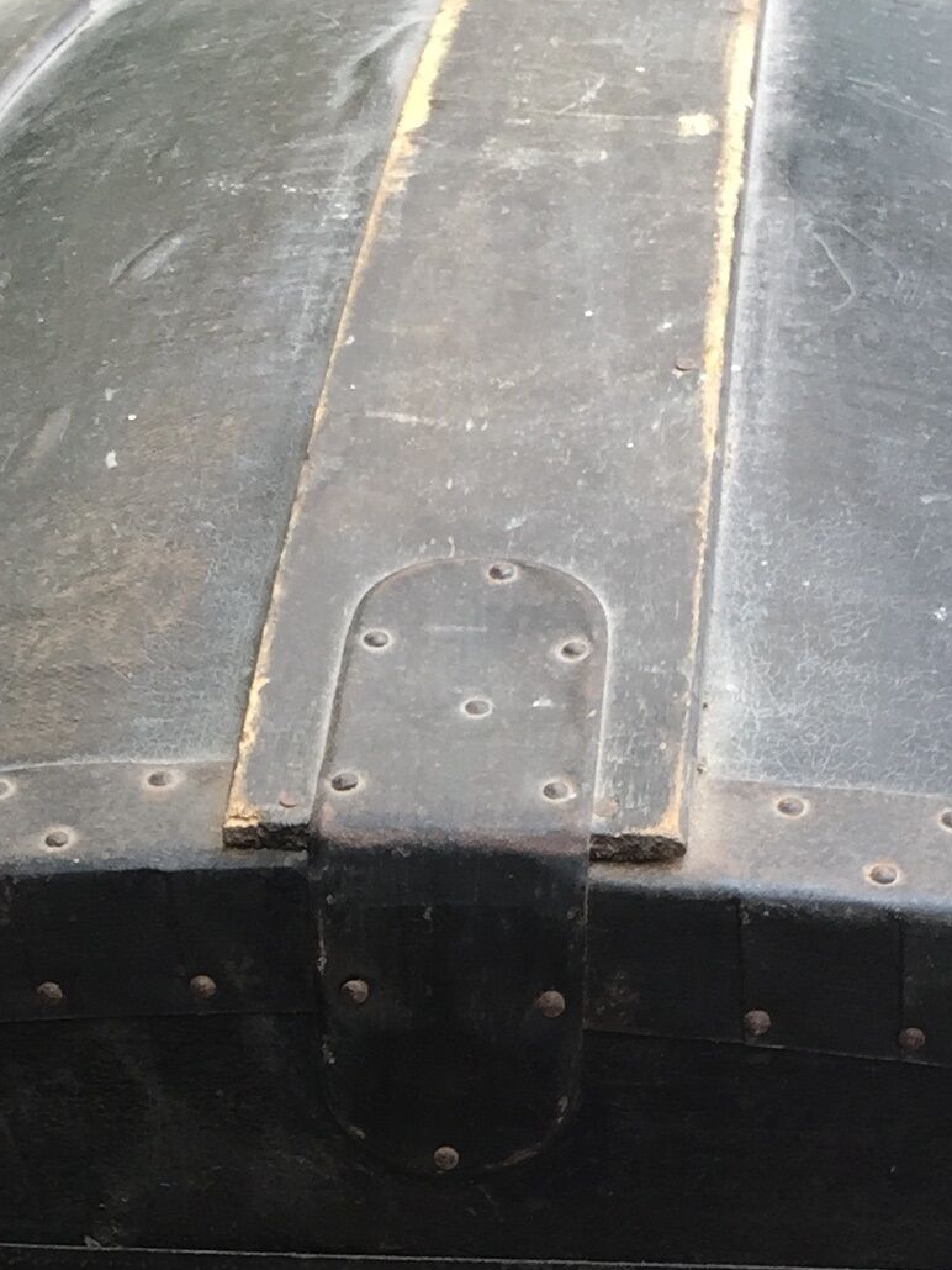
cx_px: 434
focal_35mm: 92
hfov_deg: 16.1
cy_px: 1433
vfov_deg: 20.2
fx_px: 3373
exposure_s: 1/60
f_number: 2.2
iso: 32
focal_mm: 4.15
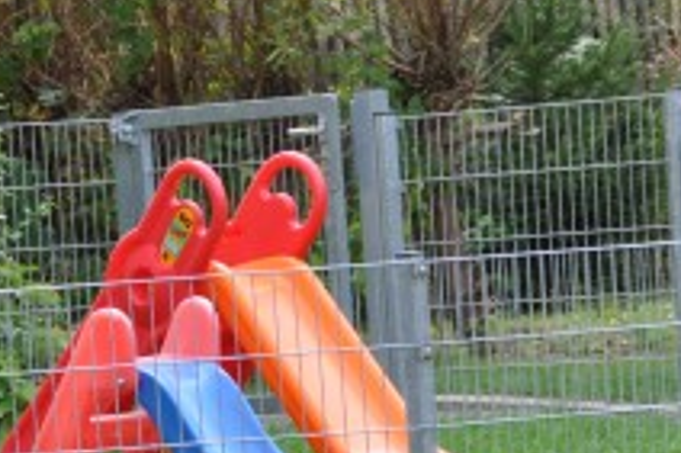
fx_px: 9181
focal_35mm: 486
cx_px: 82
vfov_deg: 2.8
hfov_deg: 4.2
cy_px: 418
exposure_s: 1/125
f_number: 5.6
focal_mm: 95
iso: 200
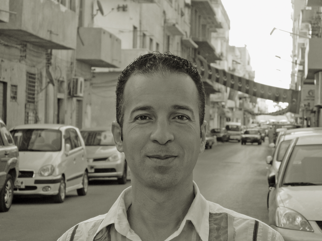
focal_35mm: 123
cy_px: 121
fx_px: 1144
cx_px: 163
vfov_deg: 12.1
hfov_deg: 16.0
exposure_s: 1/157
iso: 64
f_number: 4.9
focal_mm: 23.4
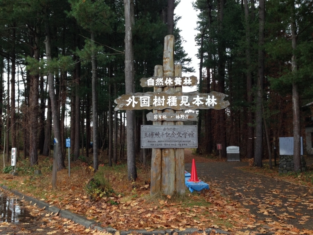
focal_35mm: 33
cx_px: 156
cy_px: 118
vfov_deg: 42.9
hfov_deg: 55.4
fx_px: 298
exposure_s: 1/120
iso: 80
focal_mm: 4.12
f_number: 2.4
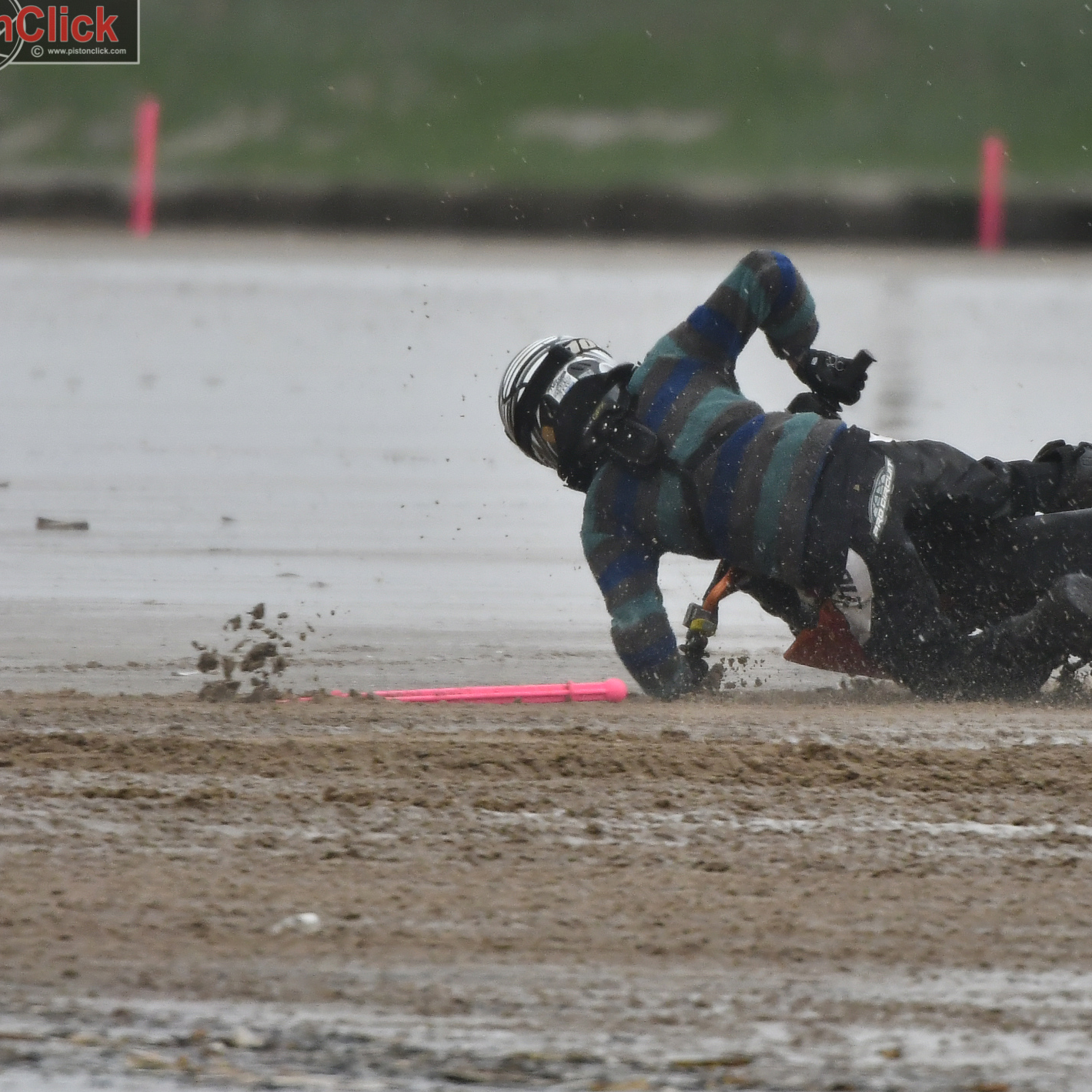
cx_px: 717
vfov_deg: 1.5
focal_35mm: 1136
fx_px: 40544
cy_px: 551
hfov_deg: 1.5
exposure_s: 1/320
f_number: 5.6
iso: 1250
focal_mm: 550
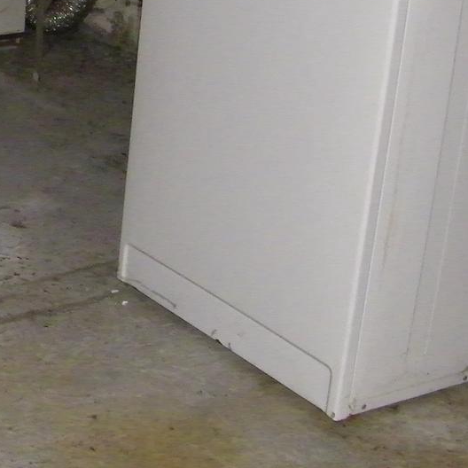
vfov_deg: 17.6
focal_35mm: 96
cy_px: -13
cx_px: -161
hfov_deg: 16.9
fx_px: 1468
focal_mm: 5
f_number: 3.5
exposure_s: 1/30
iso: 400
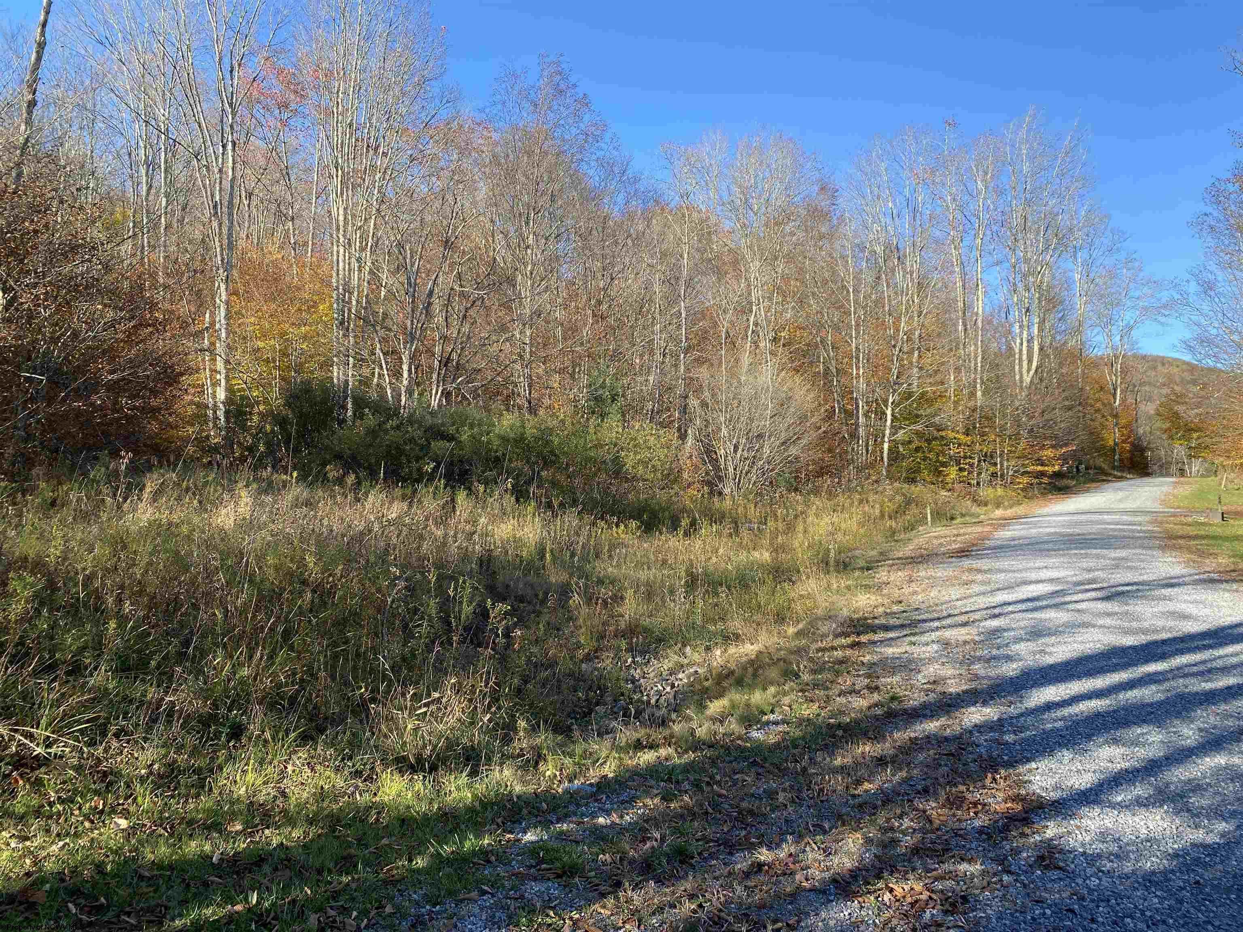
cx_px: 622
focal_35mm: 26
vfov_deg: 53.1
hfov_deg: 67.3
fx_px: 934
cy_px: 466
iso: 32
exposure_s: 1/822
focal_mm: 4.25
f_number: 1.8
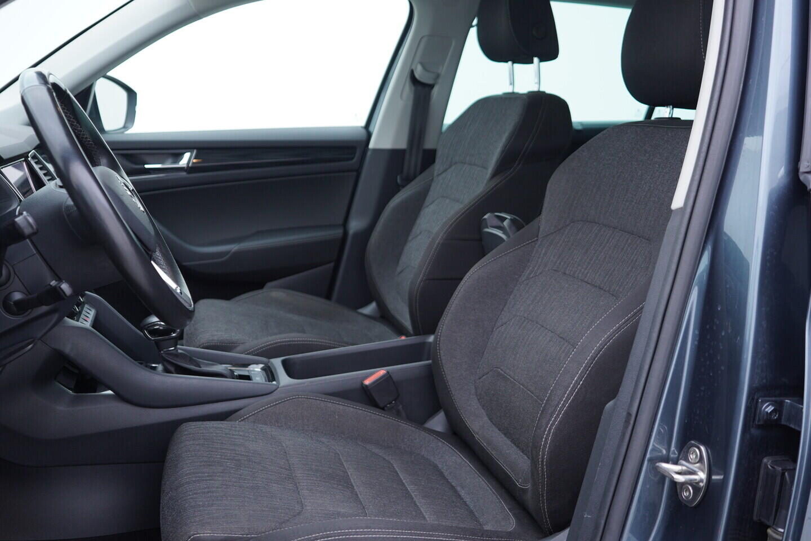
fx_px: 811
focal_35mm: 36
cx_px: 406
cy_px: 270
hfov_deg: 53.1
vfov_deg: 36.9
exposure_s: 1/40
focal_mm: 24
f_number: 2.8
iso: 160
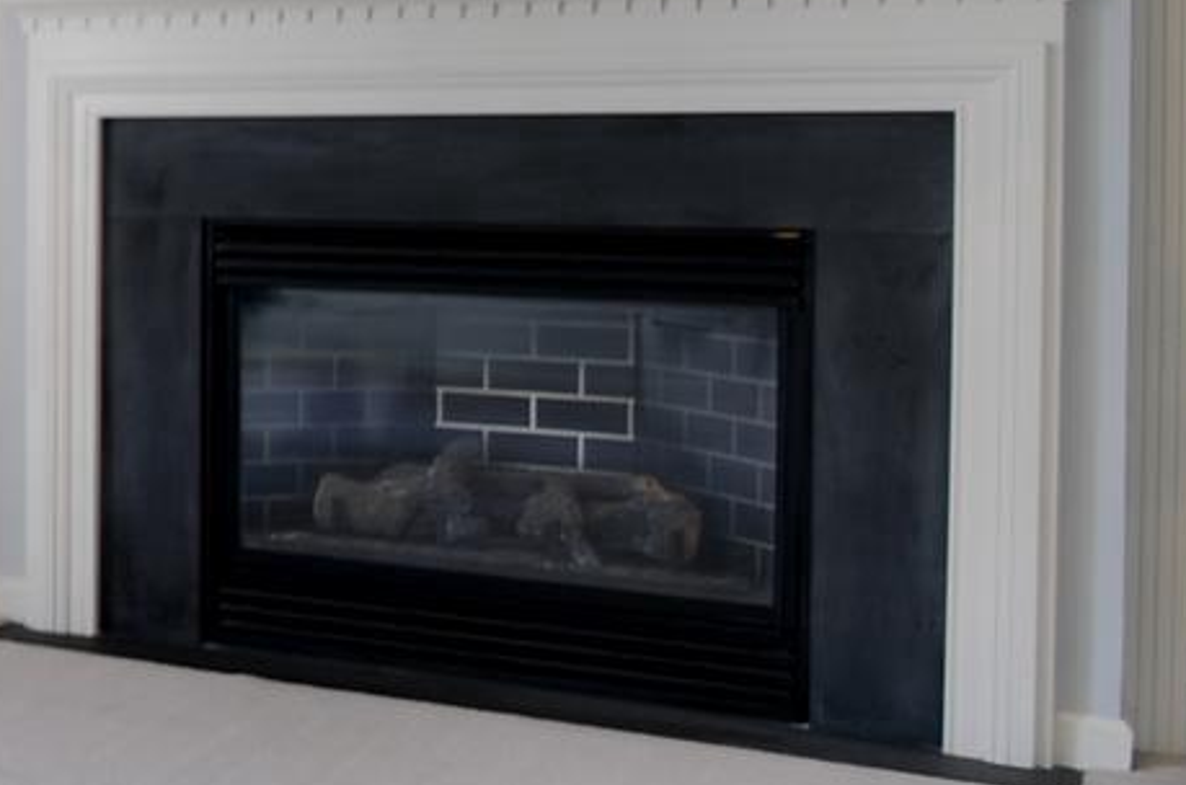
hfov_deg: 18.2
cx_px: -1258
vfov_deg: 19.8
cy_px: 80
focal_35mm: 67
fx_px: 2203
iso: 100
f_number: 6.3
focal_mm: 10
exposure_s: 1/100
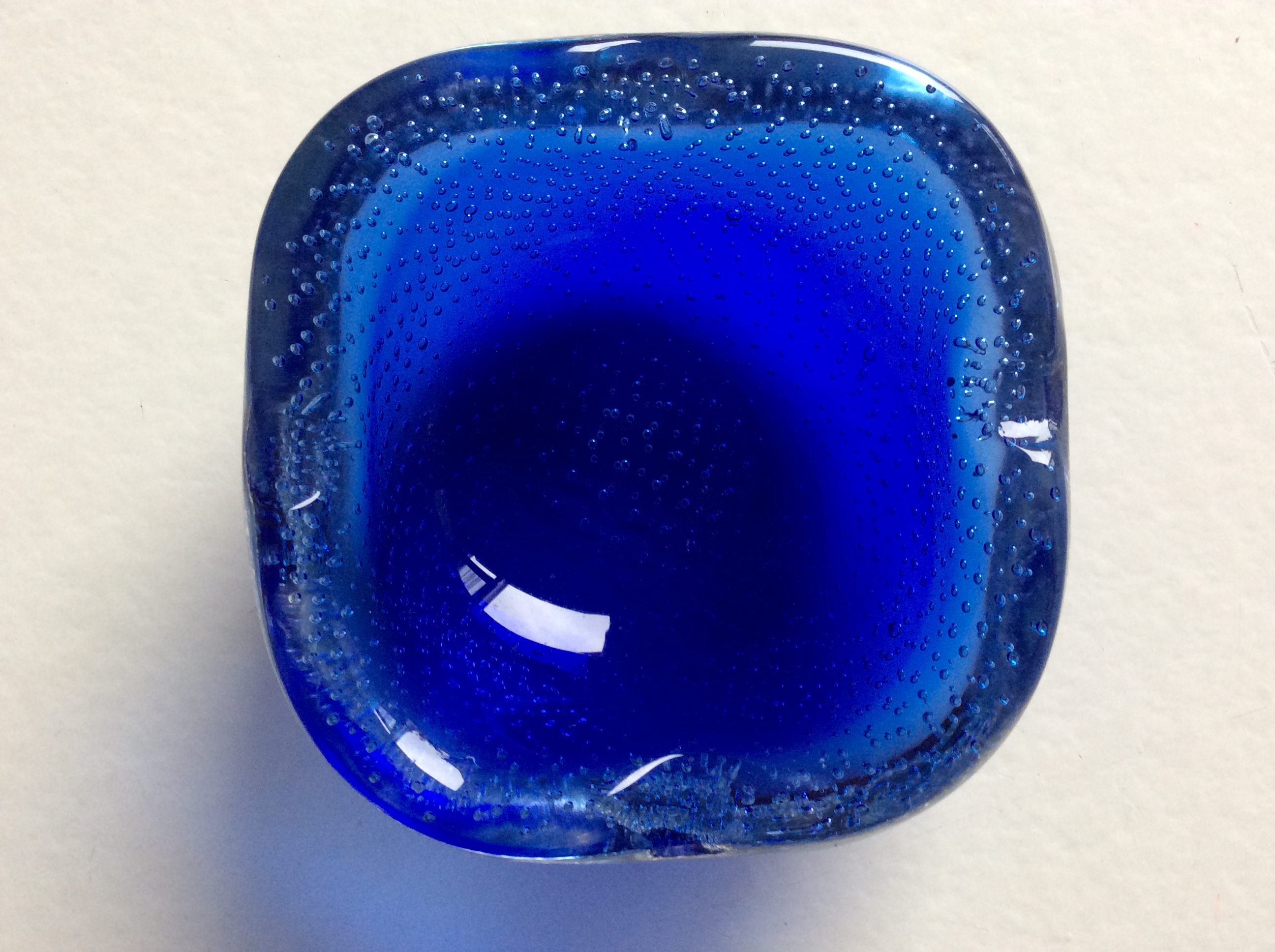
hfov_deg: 56.9
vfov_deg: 44.1
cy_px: 476
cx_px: 638
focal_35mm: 32
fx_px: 1177
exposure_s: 1/25
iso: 80
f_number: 2.4
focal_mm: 3.3
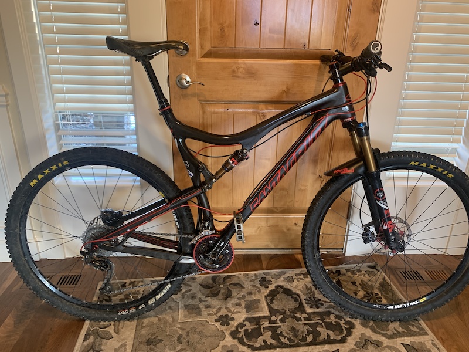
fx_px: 352
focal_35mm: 26
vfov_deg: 53.1
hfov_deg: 67.3
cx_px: 234
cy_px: 176
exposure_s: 1/60
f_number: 1.8
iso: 160
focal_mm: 4.25
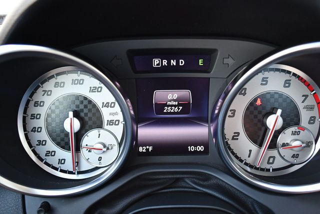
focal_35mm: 40
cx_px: 160
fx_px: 356
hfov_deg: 48.4
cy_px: 107
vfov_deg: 33.5
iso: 1000
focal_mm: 20
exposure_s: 1/125
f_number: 3.8
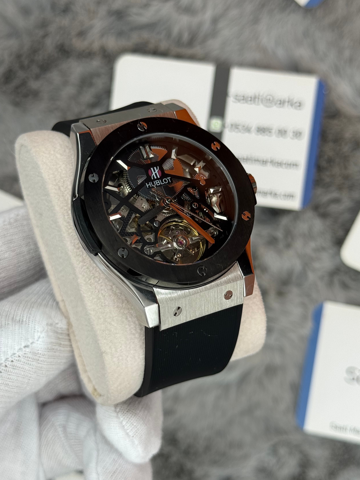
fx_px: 804
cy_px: 242
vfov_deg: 33.2
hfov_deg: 25.2
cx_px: 167
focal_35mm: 58
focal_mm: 6.76
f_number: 1.78
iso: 64
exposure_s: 1/706
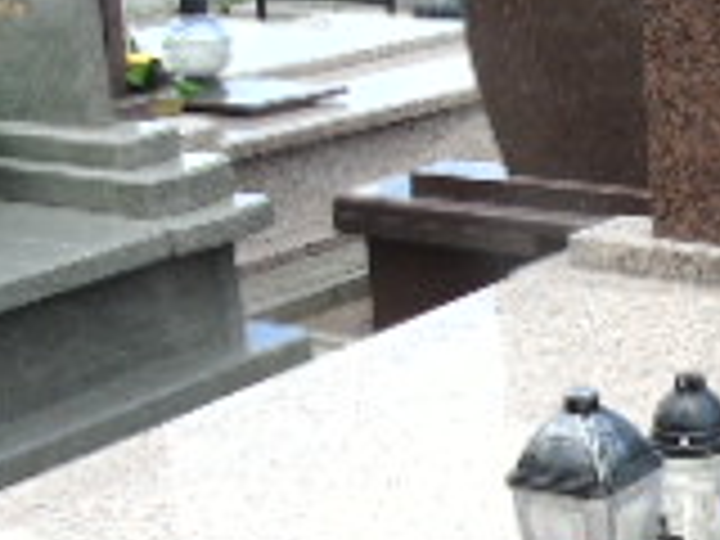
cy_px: 531
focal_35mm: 100
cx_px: 846
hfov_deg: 18.7
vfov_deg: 14.6
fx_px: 2080
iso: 80
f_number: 3.4
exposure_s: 1/400
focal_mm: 4.4
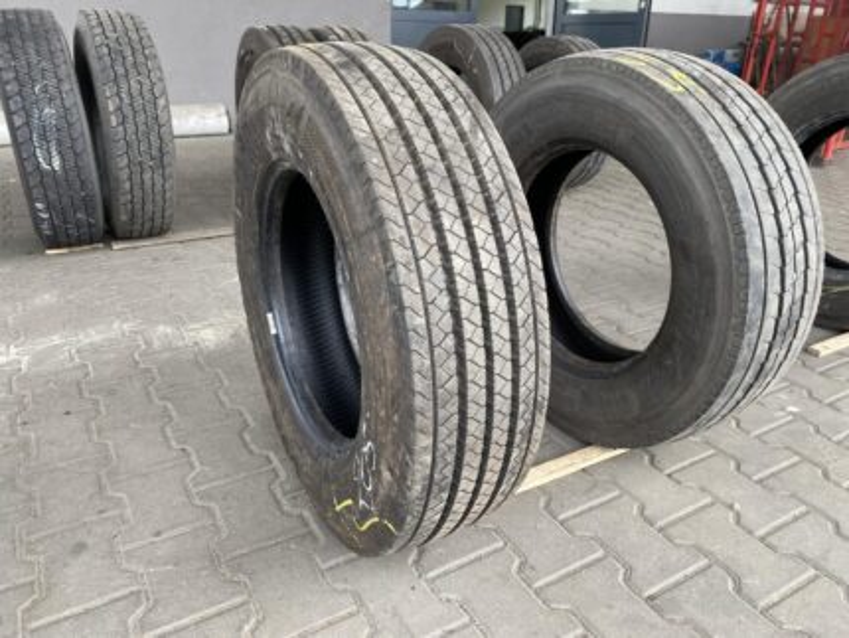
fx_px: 638
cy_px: 319
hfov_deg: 67.3
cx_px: 424
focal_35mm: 26
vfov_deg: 53.1
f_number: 1.8
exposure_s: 1/122
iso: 32
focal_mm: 4.25
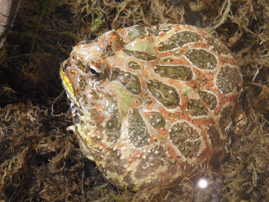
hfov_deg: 19.6
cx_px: 134
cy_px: 101
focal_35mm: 100
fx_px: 777
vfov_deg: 14.8
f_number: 4.4
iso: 400
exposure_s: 1/10
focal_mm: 16.3
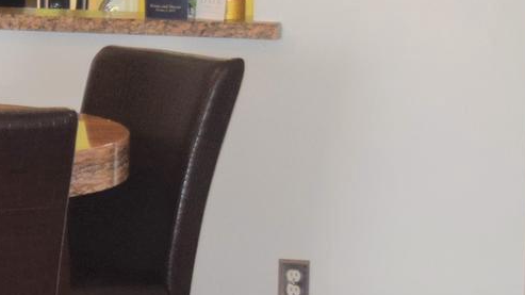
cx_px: -194
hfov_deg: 10.7
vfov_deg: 6.2
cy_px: 210
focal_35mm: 196
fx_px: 2728
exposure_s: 1/100
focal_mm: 30
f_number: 5
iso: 800
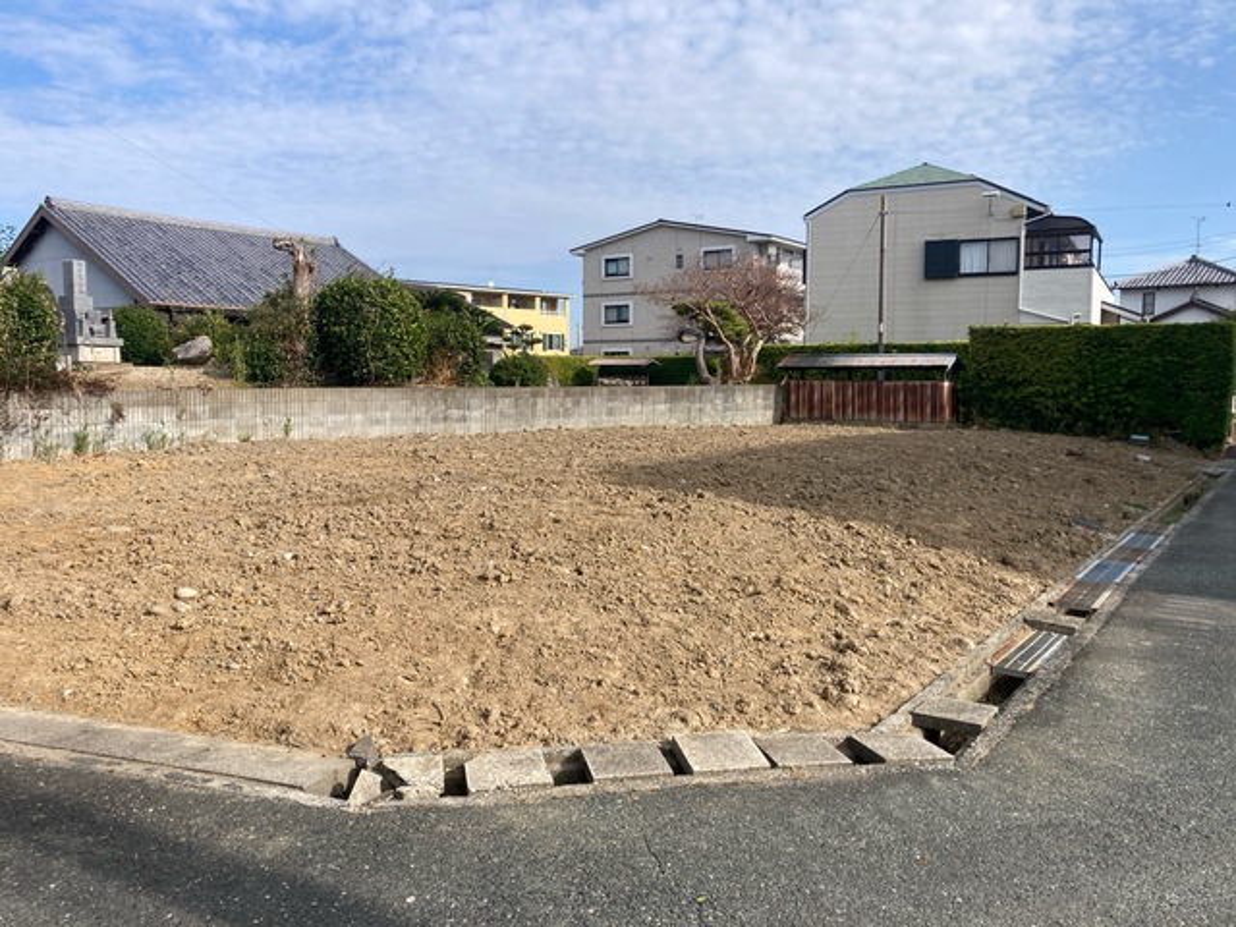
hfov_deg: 63.4
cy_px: 464
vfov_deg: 49.7
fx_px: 1000
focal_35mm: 28
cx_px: 618
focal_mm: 3.99
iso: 20
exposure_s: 1/1869
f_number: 1.8
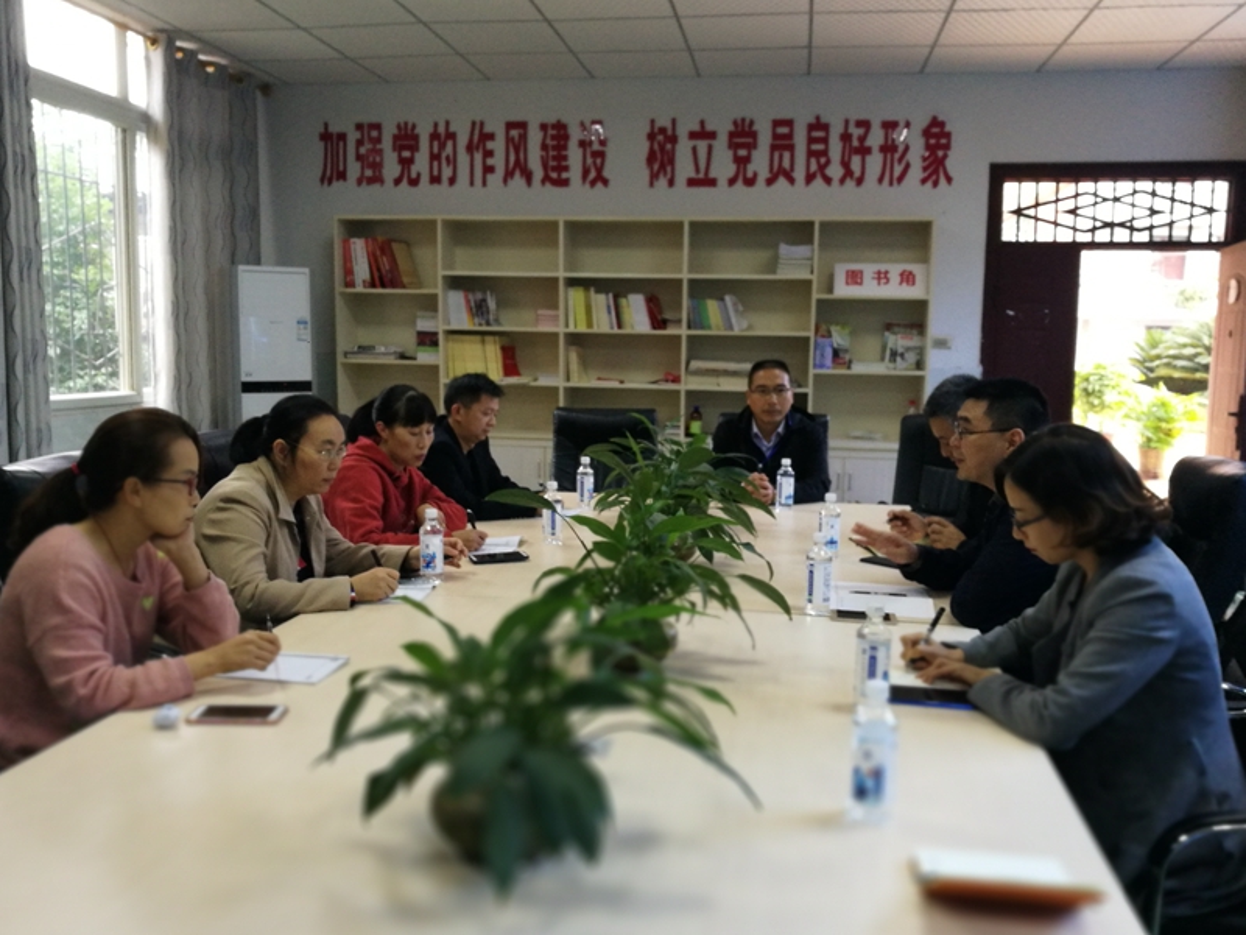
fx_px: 972
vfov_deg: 51.4
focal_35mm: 27
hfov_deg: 65.3
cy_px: 468
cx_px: 623
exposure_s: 1/33.3
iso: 200
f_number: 4
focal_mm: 4.5
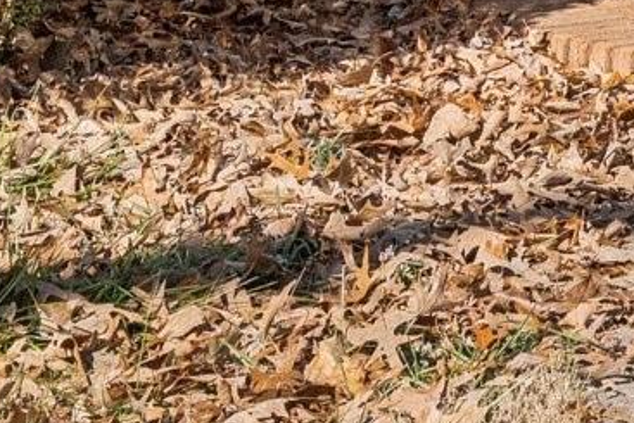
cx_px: 1387
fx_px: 3735
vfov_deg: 6.2
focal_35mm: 212
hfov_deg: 9.0
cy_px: -598
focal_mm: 38
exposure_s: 1/2000
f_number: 8
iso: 400
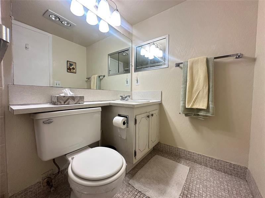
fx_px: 107
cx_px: 132
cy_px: 99
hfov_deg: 102.1
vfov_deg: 85.7
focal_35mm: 14
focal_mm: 2.22
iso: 200
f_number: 2.2
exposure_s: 1/120
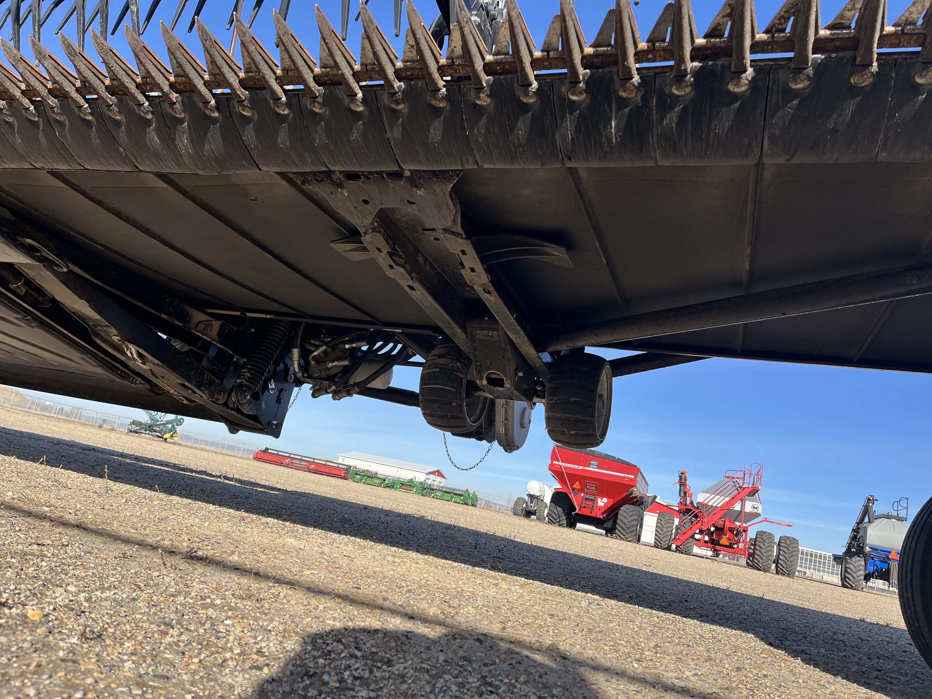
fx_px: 700
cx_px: 466
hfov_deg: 67.3
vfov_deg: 53.1
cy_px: 350
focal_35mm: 26
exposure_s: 1/2463
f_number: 1.6
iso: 50
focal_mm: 5.1
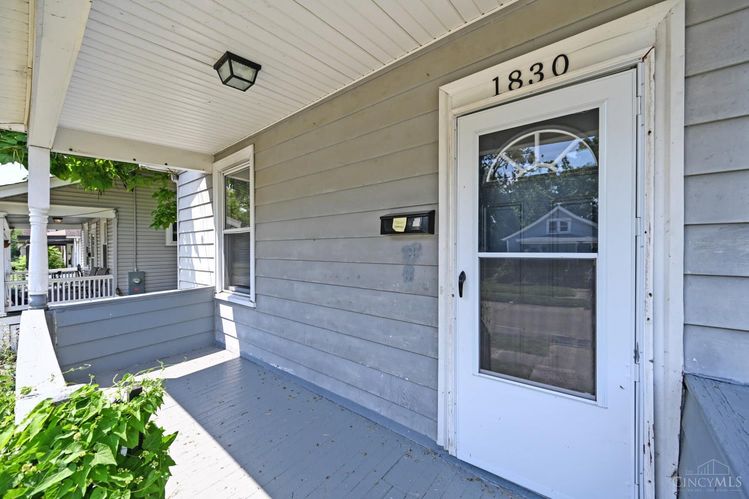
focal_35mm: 14
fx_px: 291
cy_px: 250
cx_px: 374
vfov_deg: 81.2
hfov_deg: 104.3
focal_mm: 14
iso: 110
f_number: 5.6
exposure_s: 1/250
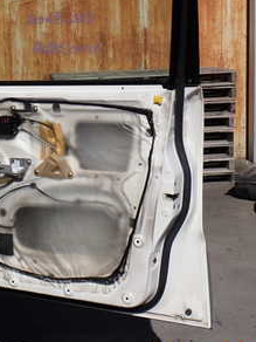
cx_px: 65
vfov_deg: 26.1
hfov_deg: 19.8
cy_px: 105
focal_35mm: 74
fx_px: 730
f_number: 10
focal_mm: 6.37
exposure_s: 1/320
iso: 100
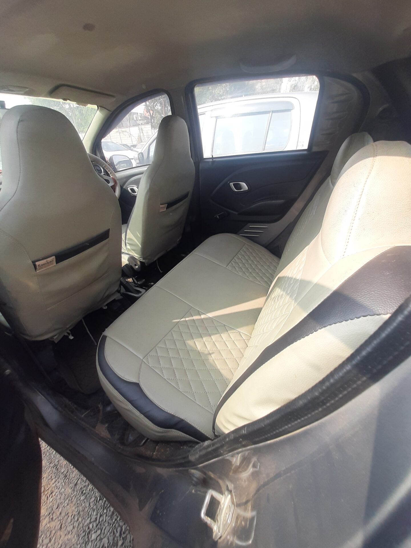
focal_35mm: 13
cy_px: 274
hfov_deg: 89.9
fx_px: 206
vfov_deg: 106.2
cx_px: 206
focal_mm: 1.42
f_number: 2.2
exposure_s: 1/225
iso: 40
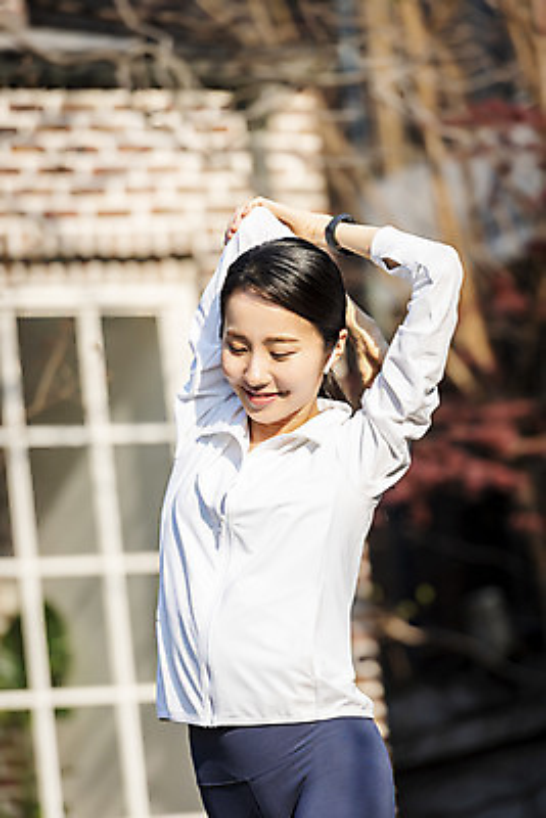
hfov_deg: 6.9
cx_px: 273
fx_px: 4546
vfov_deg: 10.3
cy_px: 409
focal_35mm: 200
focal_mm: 200
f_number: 4
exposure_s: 1/1000
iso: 160
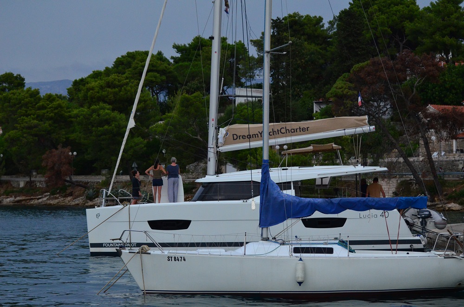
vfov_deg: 13.0
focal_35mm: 105
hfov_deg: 19.5
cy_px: 154
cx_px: 232
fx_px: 1350
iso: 2000
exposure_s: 1/3200
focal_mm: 70
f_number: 4.5
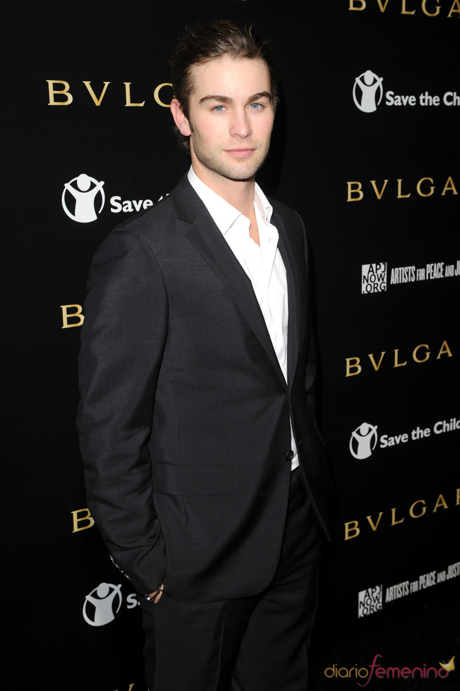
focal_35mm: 42
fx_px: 806
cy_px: 346
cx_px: 230
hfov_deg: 31.9
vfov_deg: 46.4
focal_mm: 42
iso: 500
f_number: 7.1
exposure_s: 1/250
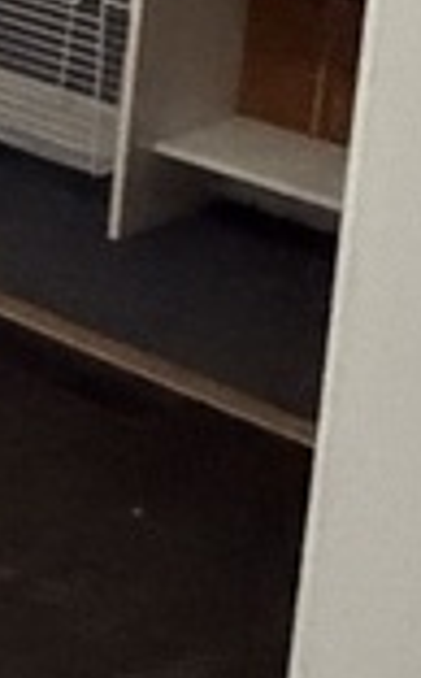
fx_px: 1898
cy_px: -278
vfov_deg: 18.4
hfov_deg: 9.0
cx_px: -998
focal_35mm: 103
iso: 1000
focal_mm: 2.22
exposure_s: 1/60
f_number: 2.2
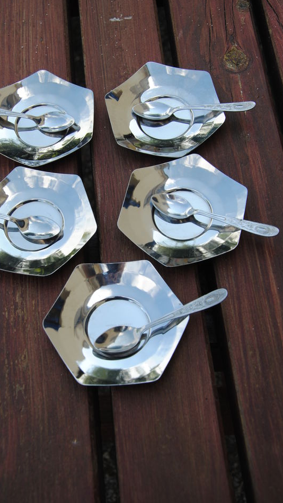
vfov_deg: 39.2
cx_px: 115
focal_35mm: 53
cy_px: 242
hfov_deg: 22.6
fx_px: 707
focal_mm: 32
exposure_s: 1/160
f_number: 6.3
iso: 100
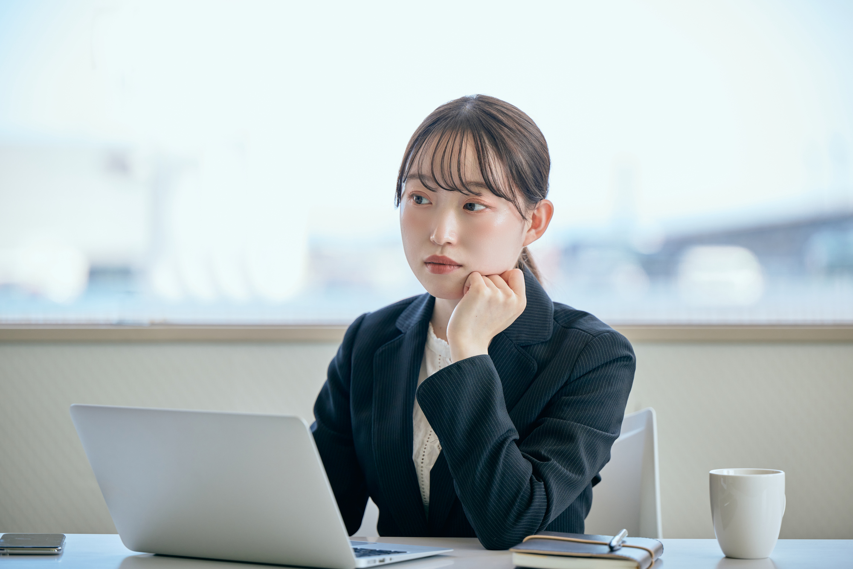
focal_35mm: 120
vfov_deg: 11.4
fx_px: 2843
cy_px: 284
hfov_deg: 17.1
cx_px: 426
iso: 250
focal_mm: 120
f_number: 2.8
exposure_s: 1/250
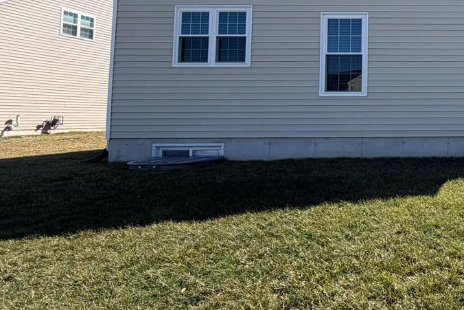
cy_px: 91
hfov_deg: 47.4
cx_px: 487
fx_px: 400
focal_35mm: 31
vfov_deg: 41.5
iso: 25
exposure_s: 1/770
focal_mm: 2.22
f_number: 2.2
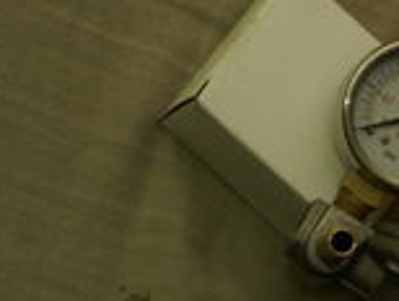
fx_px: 3452
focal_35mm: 299
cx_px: 606
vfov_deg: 5.0
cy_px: 244
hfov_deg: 6.5
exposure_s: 1/80
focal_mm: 50
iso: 100
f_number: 8
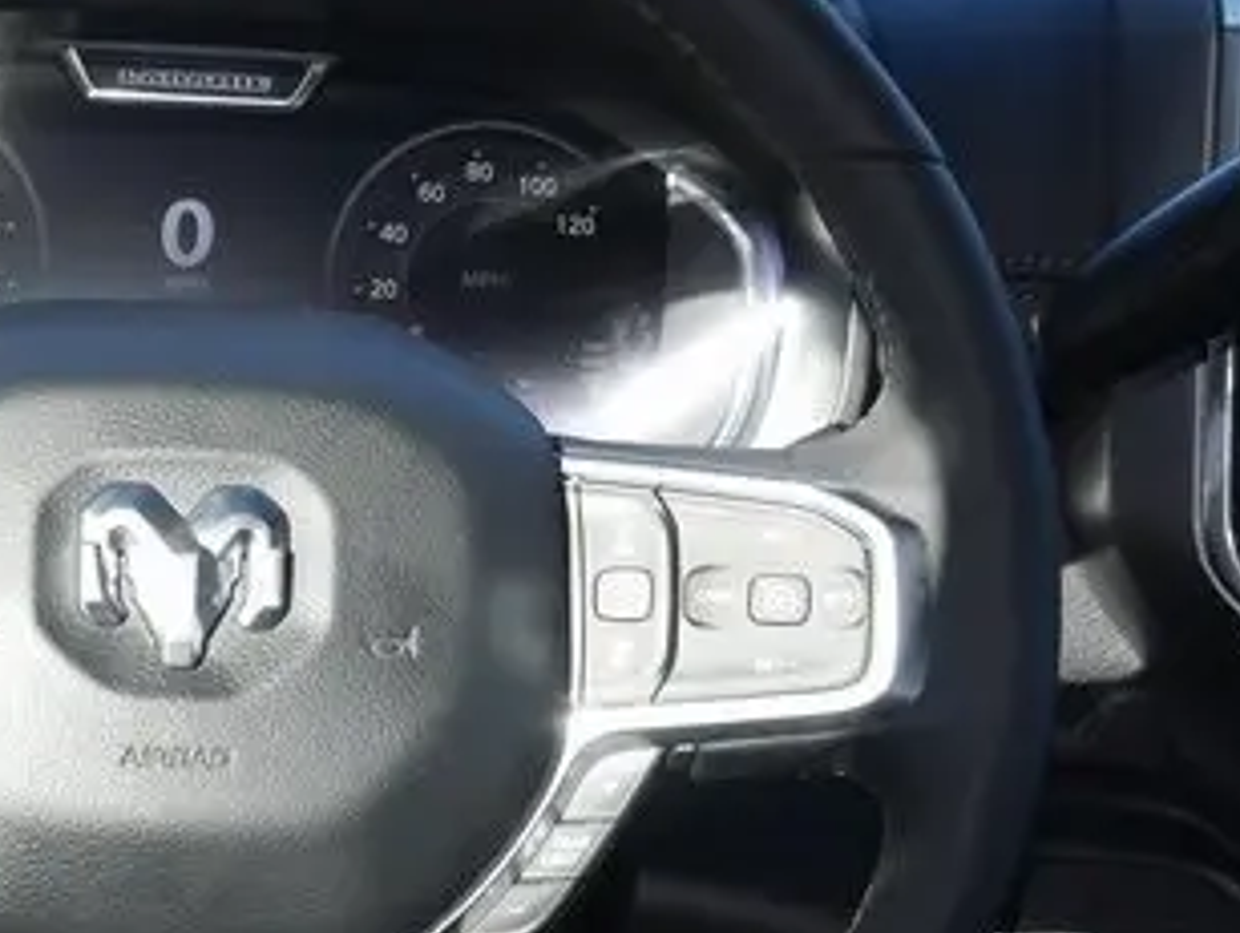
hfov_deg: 19.4
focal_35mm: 100
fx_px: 3586
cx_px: 230
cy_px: 628
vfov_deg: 14.8
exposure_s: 1/160
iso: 200
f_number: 5.2
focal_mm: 24
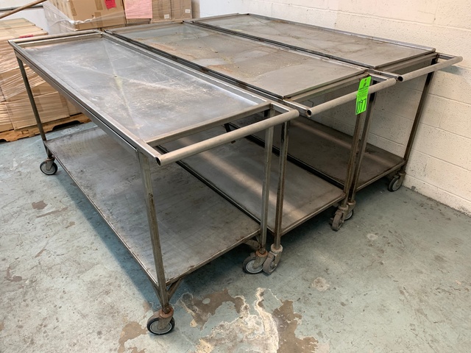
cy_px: 176
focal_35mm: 26
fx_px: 354
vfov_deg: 53.1
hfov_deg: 67.3
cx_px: 236
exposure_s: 1/60
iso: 100
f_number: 1.8
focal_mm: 4.25
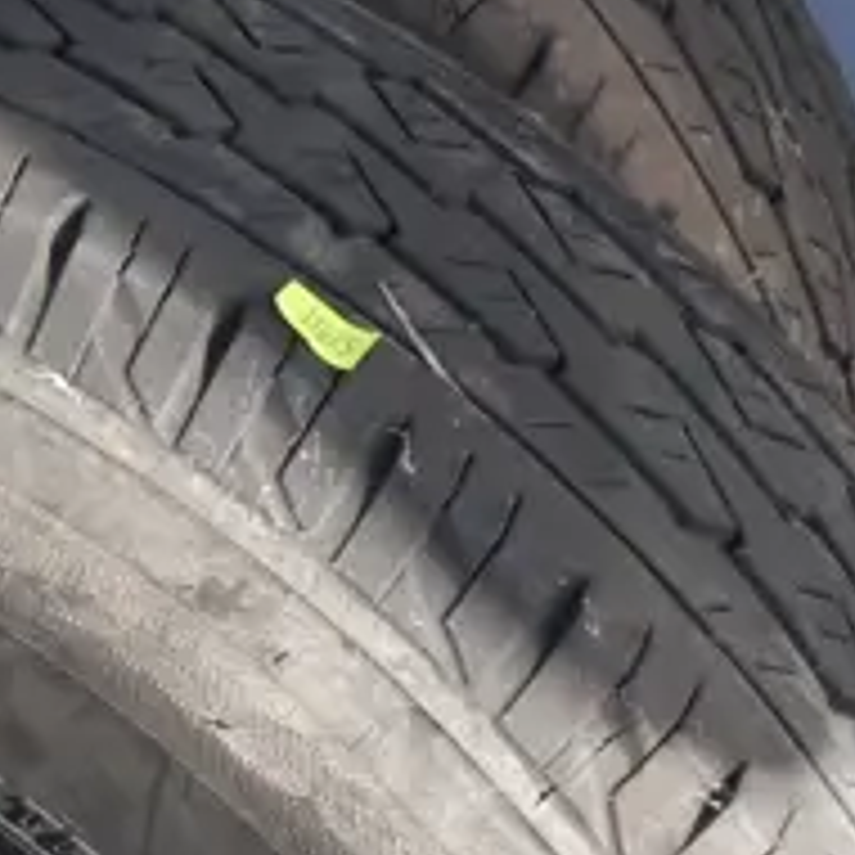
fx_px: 5589
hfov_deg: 8.7
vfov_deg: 8.7
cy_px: 612
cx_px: -146
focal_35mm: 200
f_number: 5.6
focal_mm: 21
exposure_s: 1/125
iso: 200
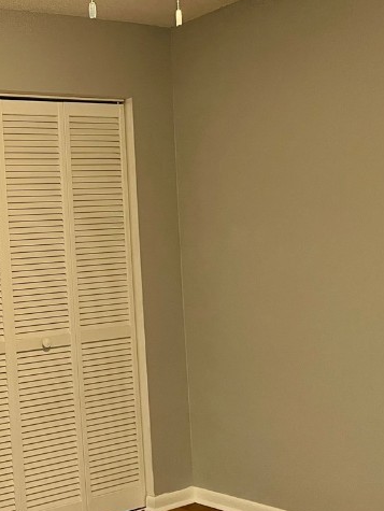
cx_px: -39
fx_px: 827
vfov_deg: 34.3
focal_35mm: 56
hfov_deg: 24.4
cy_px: 293
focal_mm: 4.2
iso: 200
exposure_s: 1/60
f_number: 1.6
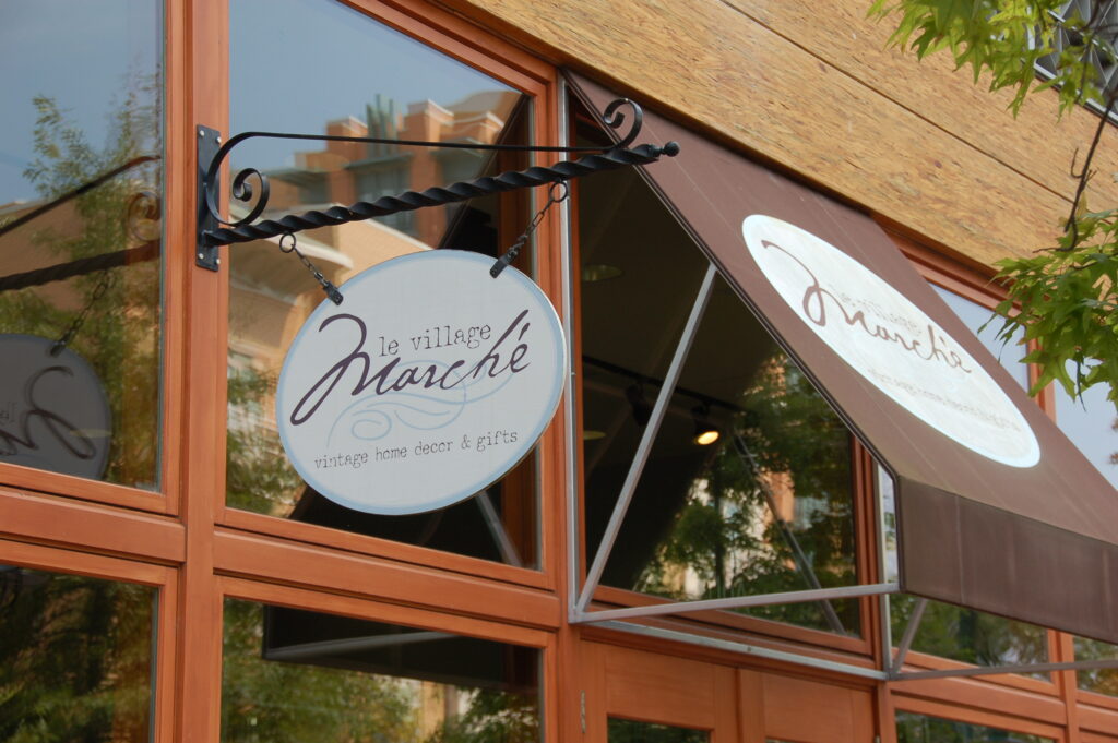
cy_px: 372
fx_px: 2420
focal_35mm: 78
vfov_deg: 17.5
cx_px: 559
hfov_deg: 26.0
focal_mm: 52
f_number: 6.3
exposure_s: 1/160
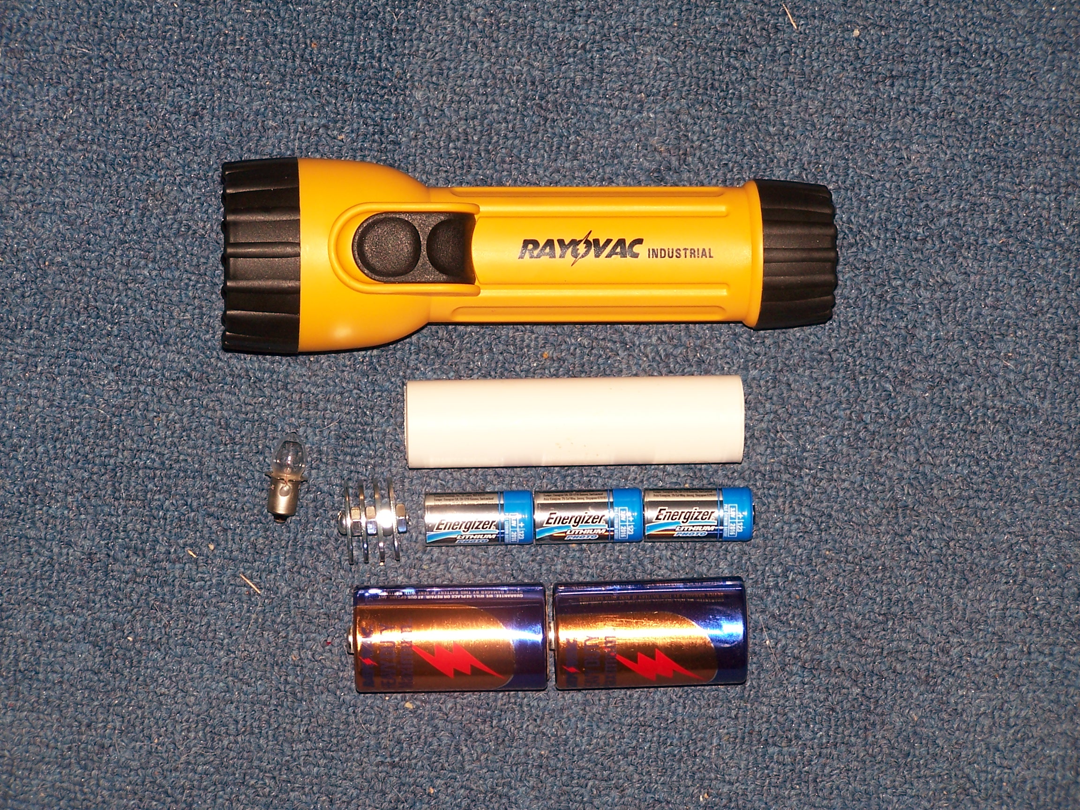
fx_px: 4337
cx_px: 540
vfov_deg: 10.7
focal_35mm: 139
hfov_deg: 14.2
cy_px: 405
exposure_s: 1/90
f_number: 3.2
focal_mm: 23.1
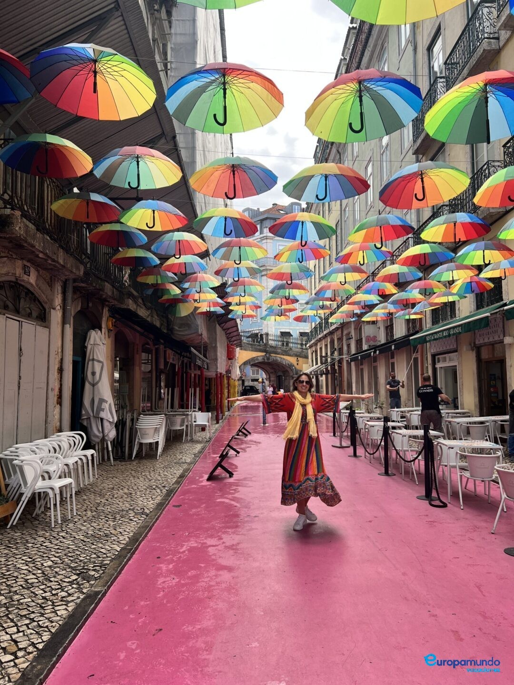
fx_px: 515
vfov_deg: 67.3
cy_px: 342
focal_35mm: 26
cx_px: 257
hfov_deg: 53.1
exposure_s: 1/389
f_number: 1.5
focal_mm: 5.7
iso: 50
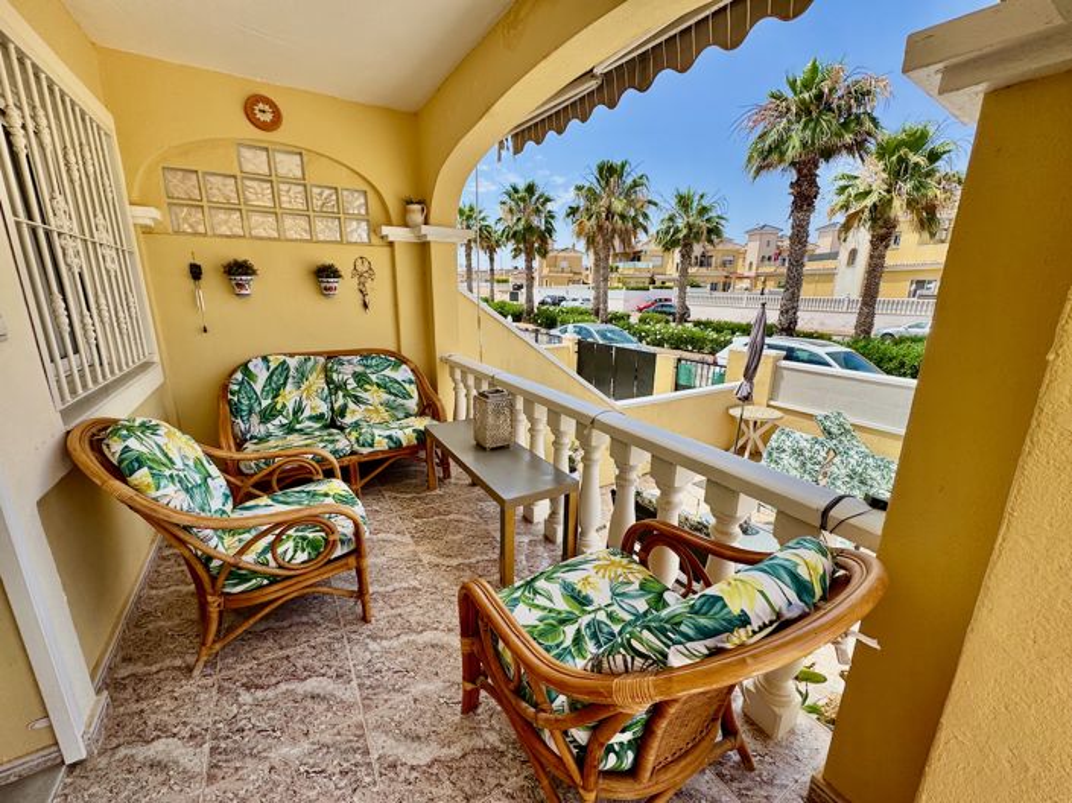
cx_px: 536
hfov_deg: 102.1
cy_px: 402
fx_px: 433
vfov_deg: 85.6
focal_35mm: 14
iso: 40
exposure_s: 1/879
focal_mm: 2.22
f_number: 2.2
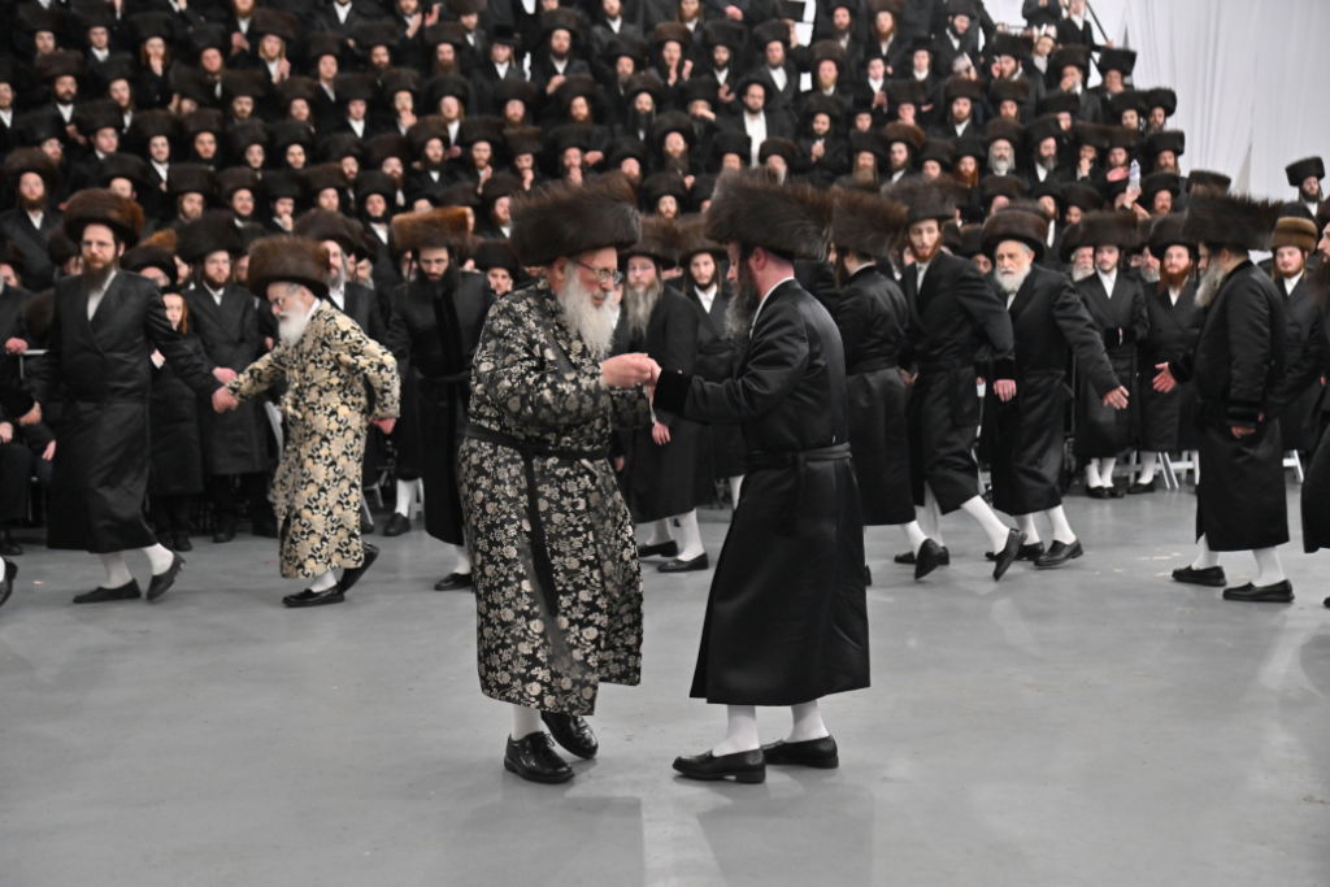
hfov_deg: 36.2
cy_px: 444
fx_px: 2032
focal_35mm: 55
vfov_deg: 24.6
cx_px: 665
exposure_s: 1/250
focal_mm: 55
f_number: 4
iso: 2000
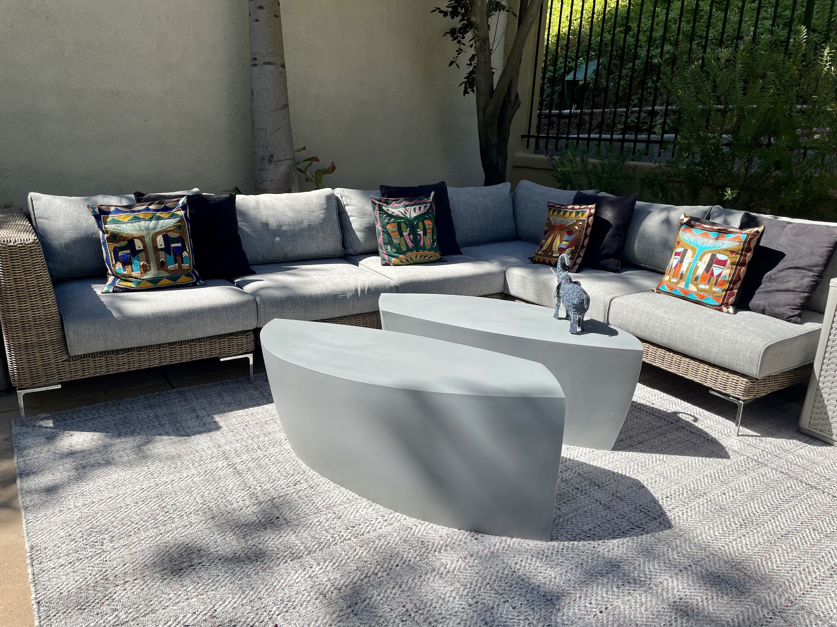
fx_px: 629
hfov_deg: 67.3
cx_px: 418
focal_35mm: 26
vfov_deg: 53.1
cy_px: 314
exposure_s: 1/2053
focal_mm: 4.2
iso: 32
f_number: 1.6
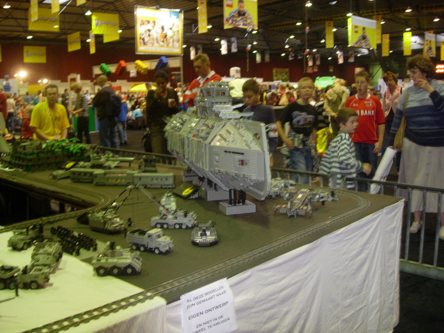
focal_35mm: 38
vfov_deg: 37.7
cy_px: 166
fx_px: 487
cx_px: 222
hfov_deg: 49.0
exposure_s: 1/17.4
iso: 200
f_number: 2.8
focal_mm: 7.8
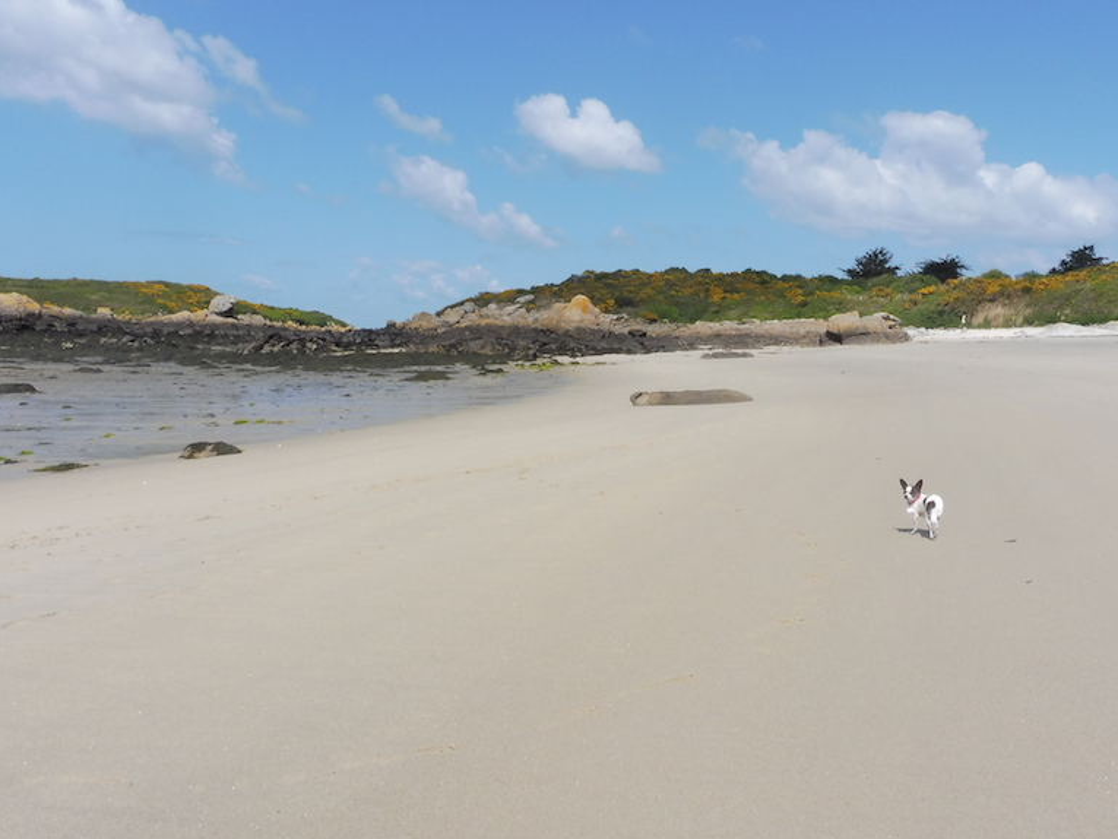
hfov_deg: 56.4
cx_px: 674
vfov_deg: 44.2
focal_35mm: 32
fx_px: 1034
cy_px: 442
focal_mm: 4.3
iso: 100
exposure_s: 1/1300
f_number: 4
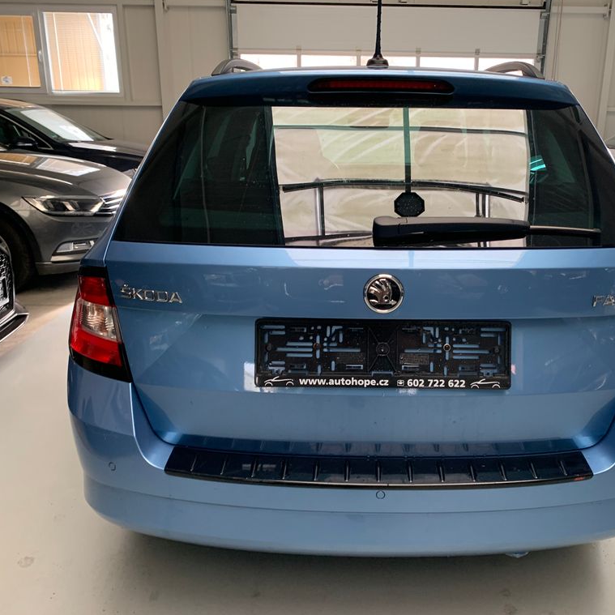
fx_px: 623
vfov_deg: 52.5
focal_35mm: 31
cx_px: 363
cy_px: 305
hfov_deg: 52.2
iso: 100
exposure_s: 1/60
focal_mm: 4.25
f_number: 1.8
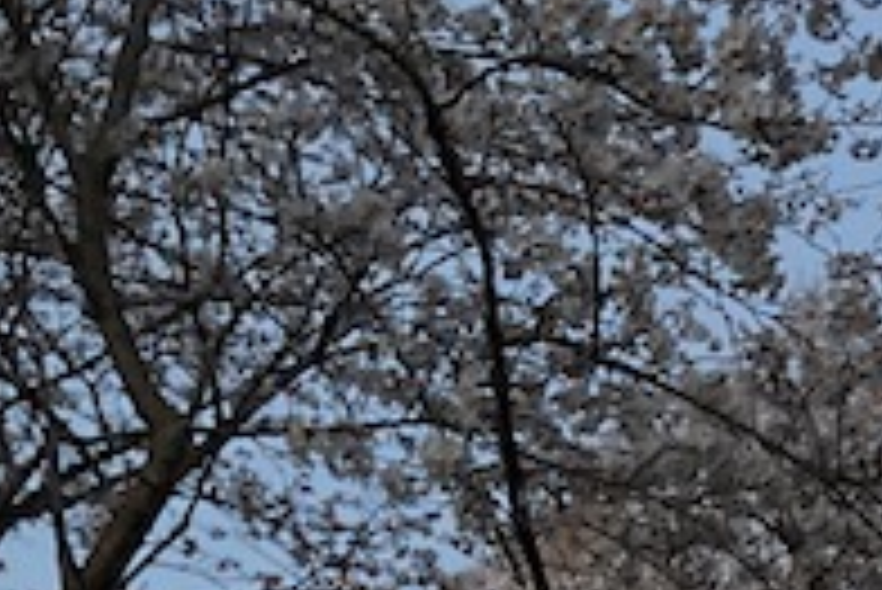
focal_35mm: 119
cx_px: 1364
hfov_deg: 15.7
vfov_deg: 10.5
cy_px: 1243
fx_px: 2918
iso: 800
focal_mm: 3.99
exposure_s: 1/15
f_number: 1.8
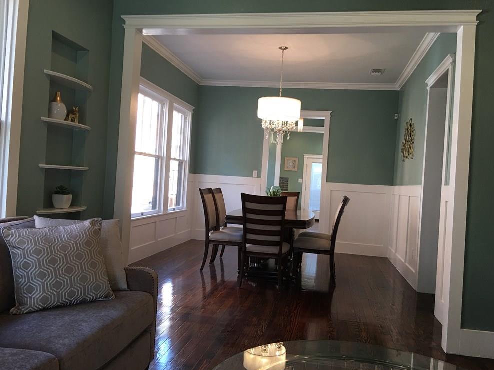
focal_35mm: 30
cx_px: 248
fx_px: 428
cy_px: 184
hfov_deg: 60.0
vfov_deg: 46.8
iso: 32
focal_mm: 4.15
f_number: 2.2
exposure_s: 1/30
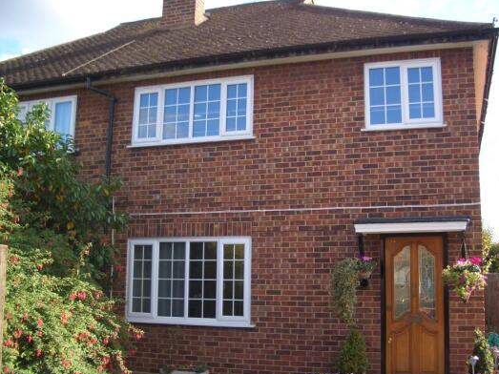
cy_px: 207
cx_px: 277
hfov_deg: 47.8
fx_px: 562
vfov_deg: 36.8
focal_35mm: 39
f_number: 2.6
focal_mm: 5.8
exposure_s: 1/250
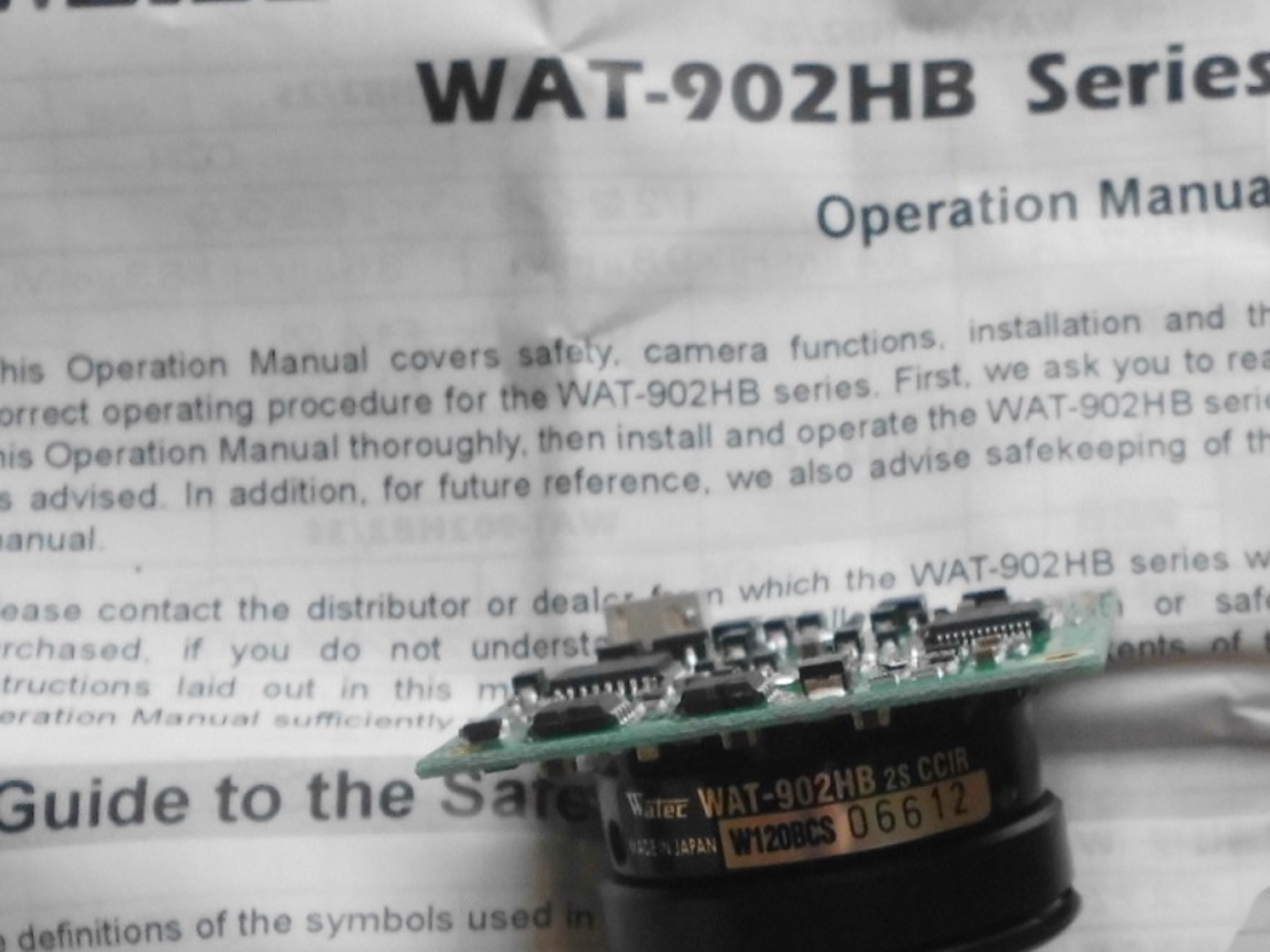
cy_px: 867
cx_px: 1358
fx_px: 3338
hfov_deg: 20.6
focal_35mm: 91
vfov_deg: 16.0
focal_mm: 6.4
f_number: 3.8
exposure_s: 1/60
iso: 200
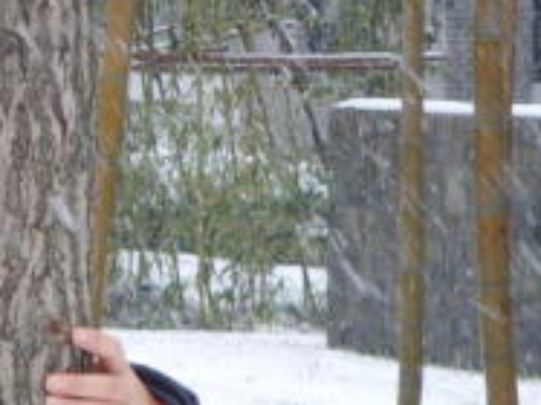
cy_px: 123
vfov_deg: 3.5
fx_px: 6544
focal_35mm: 419
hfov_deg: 4.7
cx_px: -289
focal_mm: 19.8
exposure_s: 1/60
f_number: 4.5
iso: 100
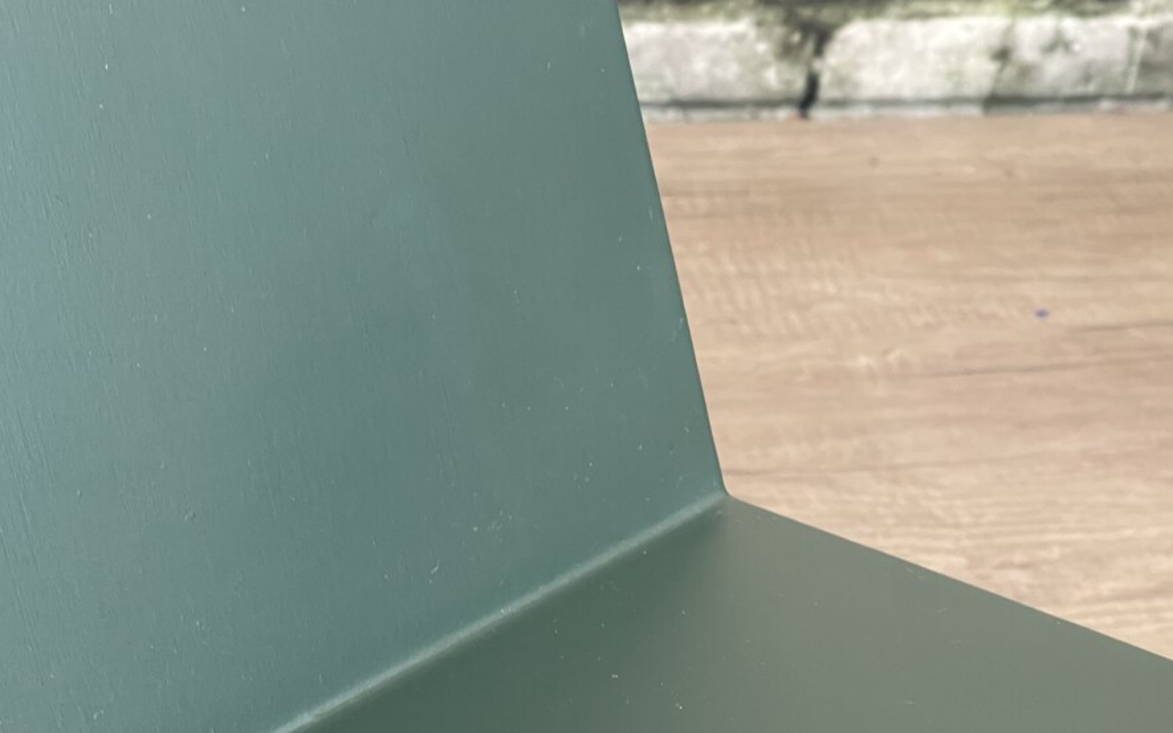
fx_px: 2941
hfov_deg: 22.5
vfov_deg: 14.1
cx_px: 712
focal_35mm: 92
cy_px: 590
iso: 250
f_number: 2.2
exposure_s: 1/60
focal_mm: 7.5
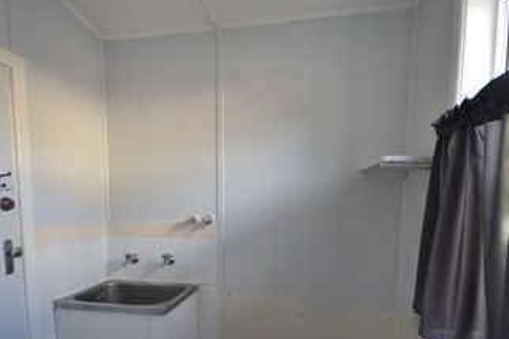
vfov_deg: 55.9
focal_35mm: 22
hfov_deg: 78.6
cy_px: 227
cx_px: 245
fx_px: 311
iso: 1400
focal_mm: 10
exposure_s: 1/60
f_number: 4
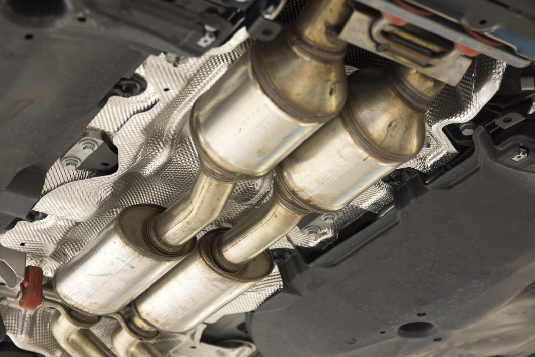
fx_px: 1114
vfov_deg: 18.2
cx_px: 268
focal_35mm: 75
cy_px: 178
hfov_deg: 27.0
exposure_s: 1/2.5
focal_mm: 50
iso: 125
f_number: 4
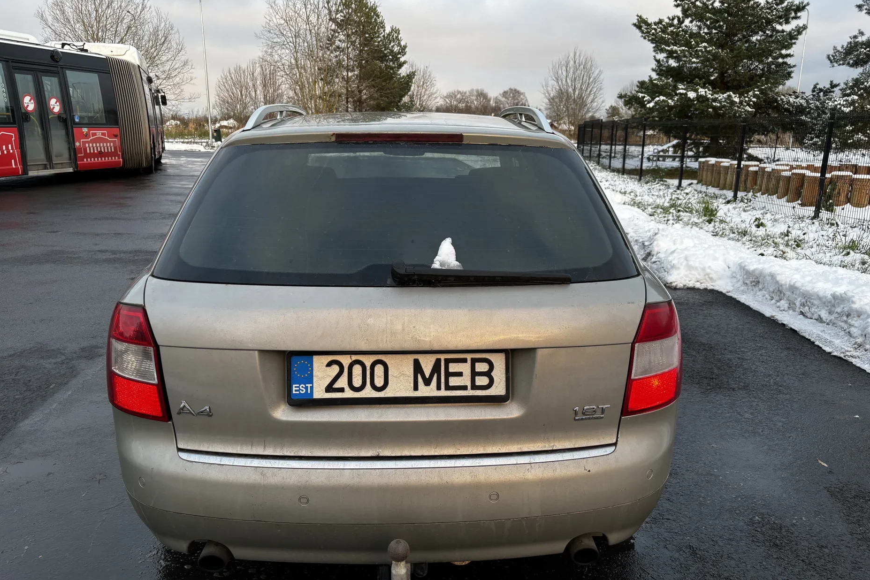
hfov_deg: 65.5
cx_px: 435
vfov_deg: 46.3
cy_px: 318
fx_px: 677
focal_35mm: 28
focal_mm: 5.96
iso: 40
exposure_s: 1/121
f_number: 1.6
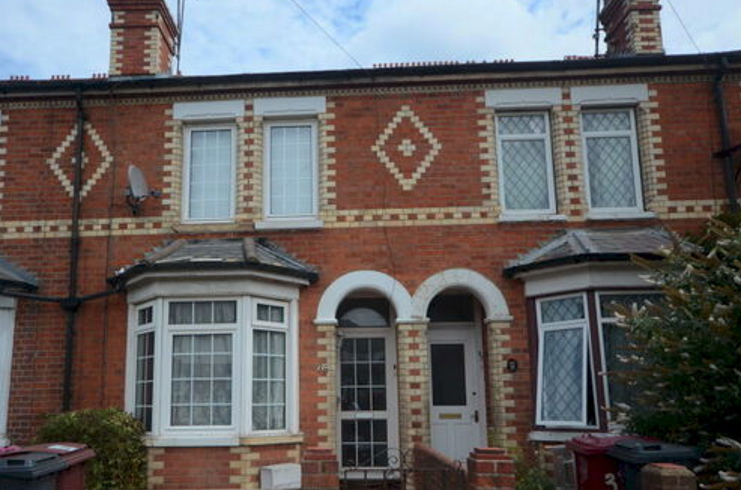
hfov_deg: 65.9
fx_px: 569
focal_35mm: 28
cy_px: 303
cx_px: 322
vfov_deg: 46.2
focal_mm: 13
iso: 800
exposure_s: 1/6400
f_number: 4.5
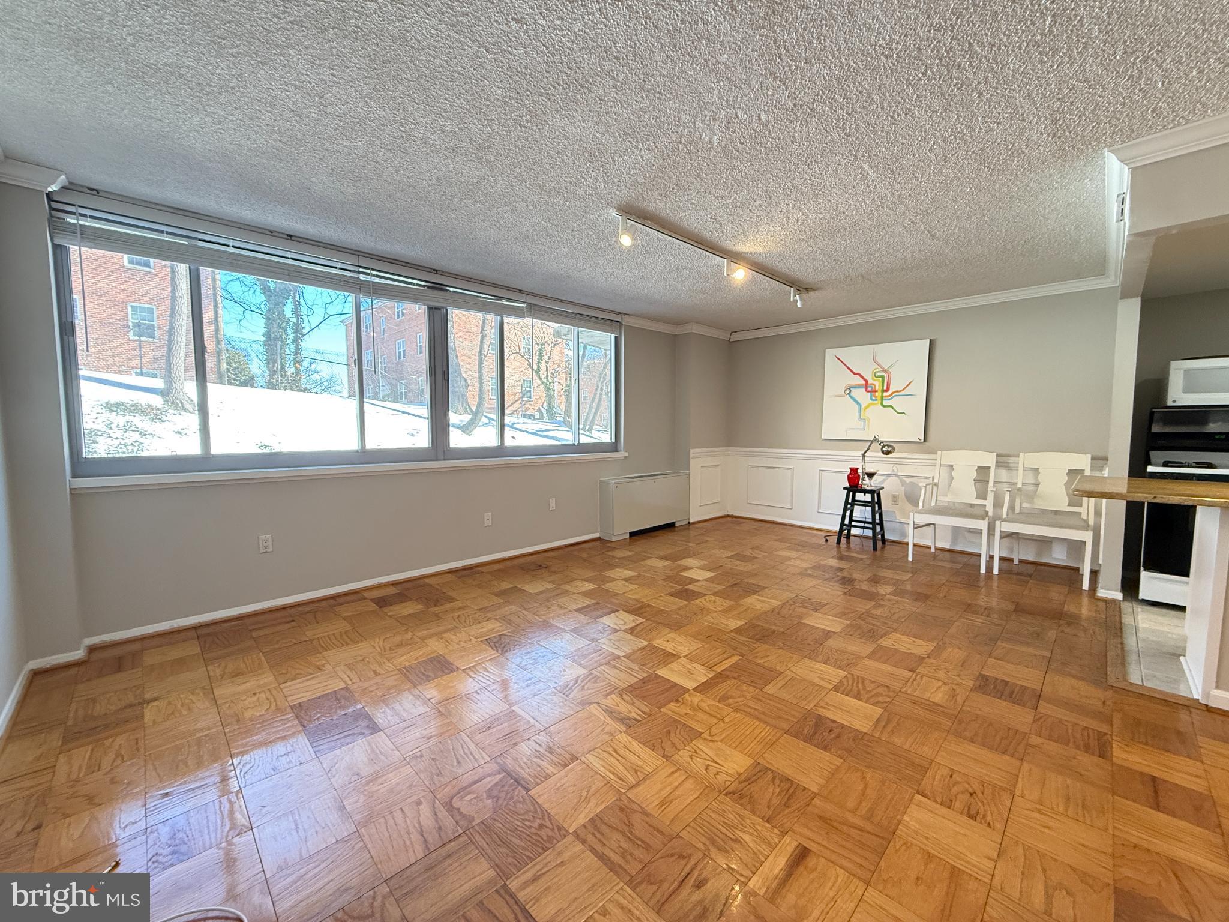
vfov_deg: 85.7
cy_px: 461
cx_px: 614
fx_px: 497
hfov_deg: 102.1
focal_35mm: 14
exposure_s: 1/120
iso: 320
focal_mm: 2.22
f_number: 2.2
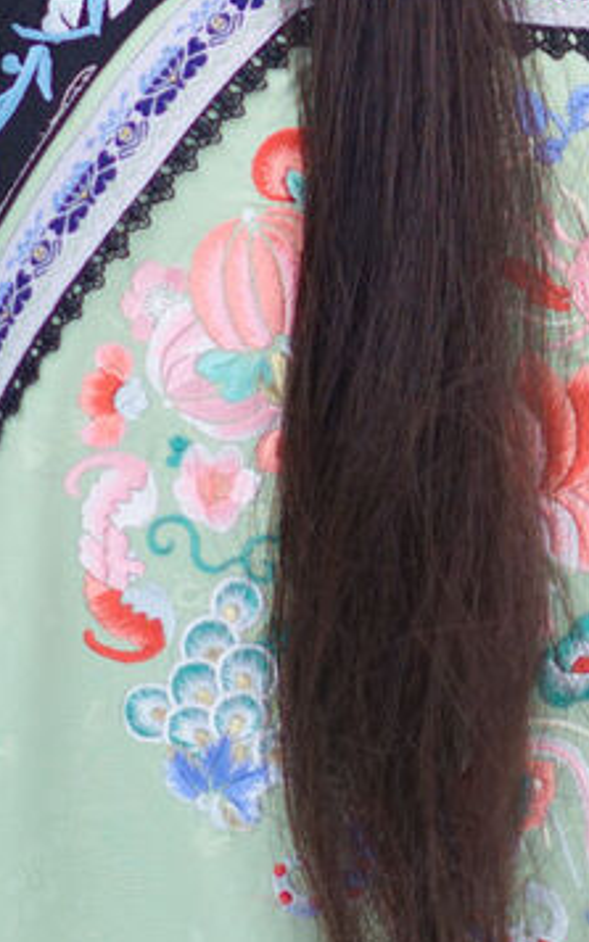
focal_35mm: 225
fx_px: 5781
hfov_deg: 5.8
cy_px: -595
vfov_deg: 9.0
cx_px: 919
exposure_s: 1/500
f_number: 1.8
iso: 125
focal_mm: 50
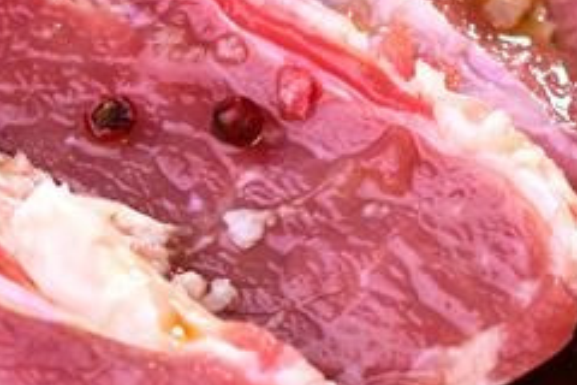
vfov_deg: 2.1
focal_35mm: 641
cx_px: -255
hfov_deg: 3.2
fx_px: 10273
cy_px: 57
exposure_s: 1/100
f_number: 5
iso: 100
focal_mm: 100
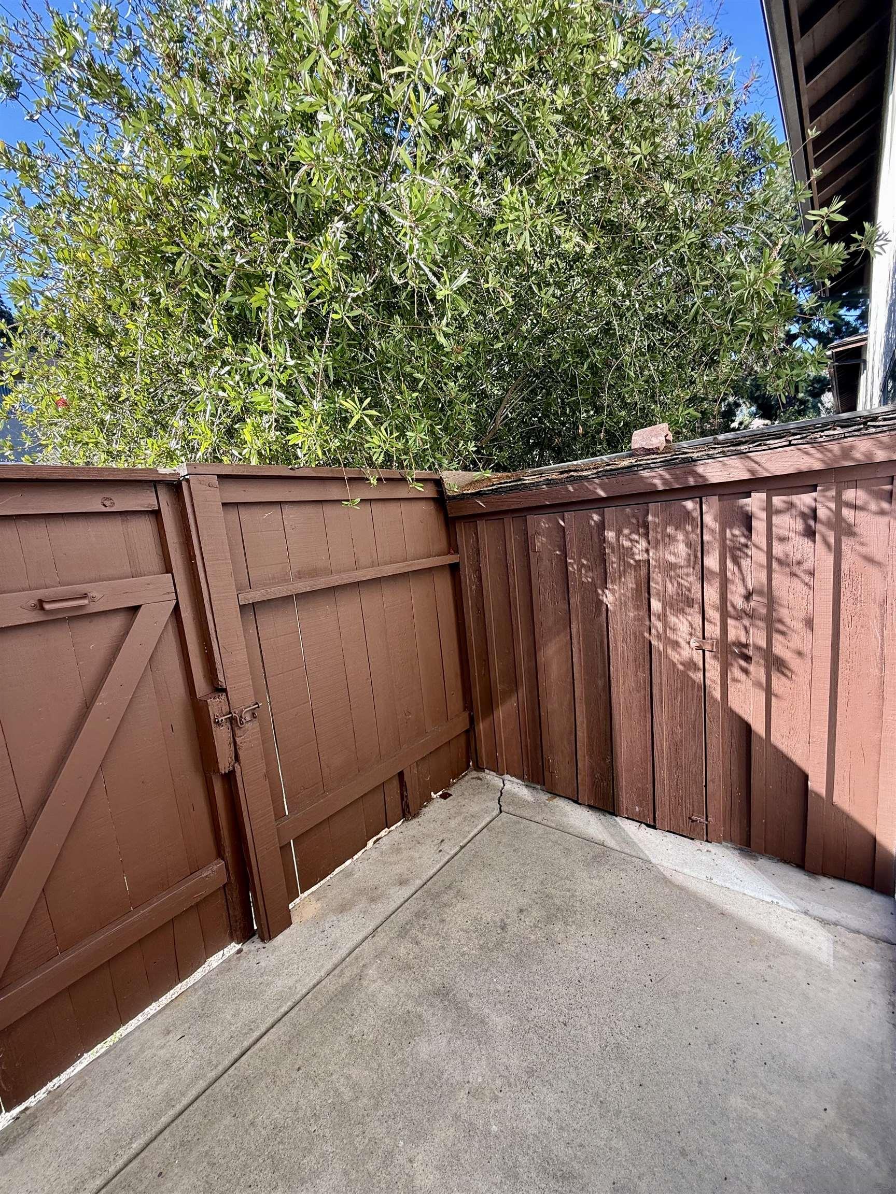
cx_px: 448
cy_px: 597
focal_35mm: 14
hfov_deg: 85.7
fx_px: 483
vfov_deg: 102.1
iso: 50
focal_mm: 2.22
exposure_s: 1/170
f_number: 2.2
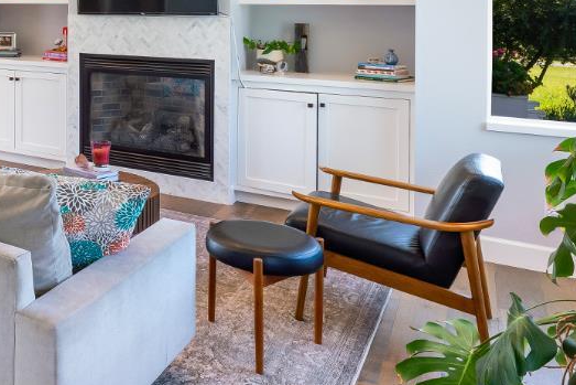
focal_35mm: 43
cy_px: -4
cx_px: -50
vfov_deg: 29.1
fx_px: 688
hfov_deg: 38.2
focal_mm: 15
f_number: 14
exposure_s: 1/2.5
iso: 100
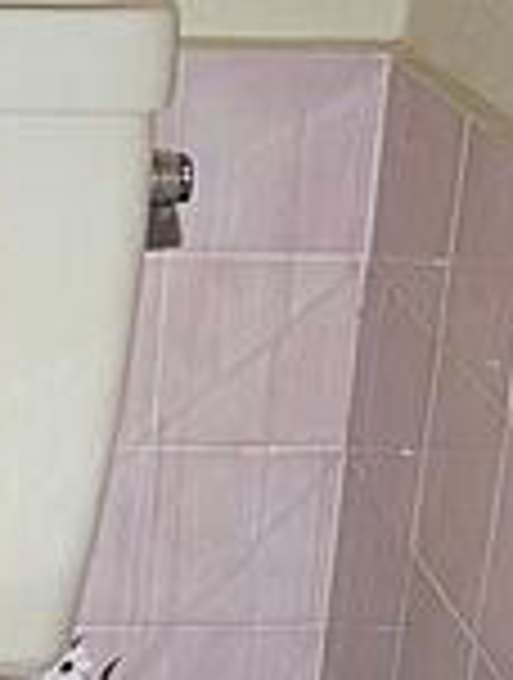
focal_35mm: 111
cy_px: 612
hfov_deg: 13.0
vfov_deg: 17.4
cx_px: -108
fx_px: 2184
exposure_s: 1/60
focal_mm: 5.8
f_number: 2.8
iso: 100
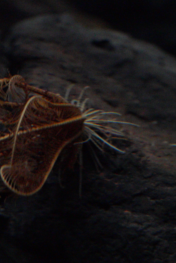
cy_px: 131
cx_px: 23
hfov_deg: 6.8
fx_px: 1488
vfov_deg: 10.1
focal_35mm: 203
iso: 16000
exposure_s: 1/60
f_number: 3.5
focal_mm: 90
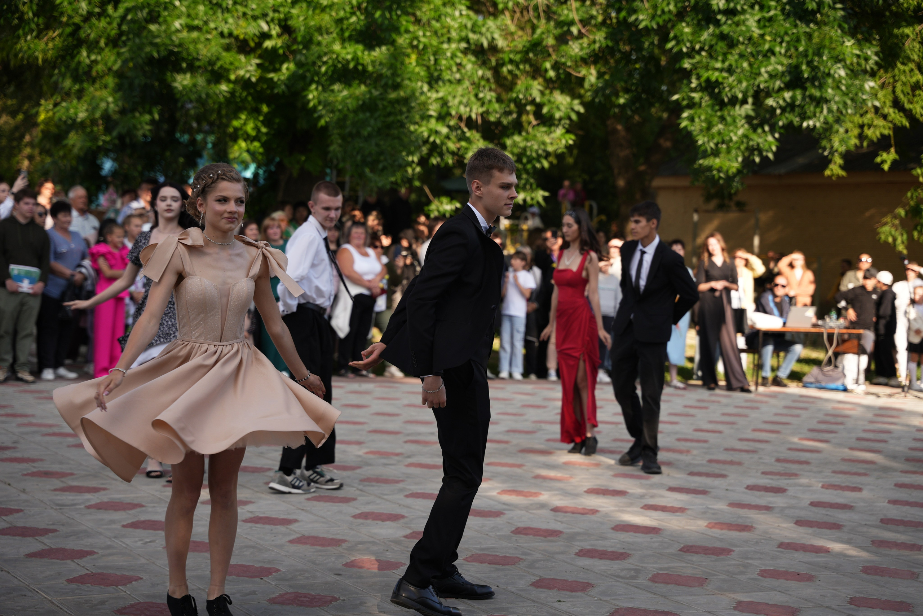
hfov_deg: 28.8
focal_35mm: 70
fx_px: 1795
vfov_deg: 19.5
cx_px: 462
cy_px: 308
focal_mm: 70
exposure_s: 1/500
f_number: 2.8
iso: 160
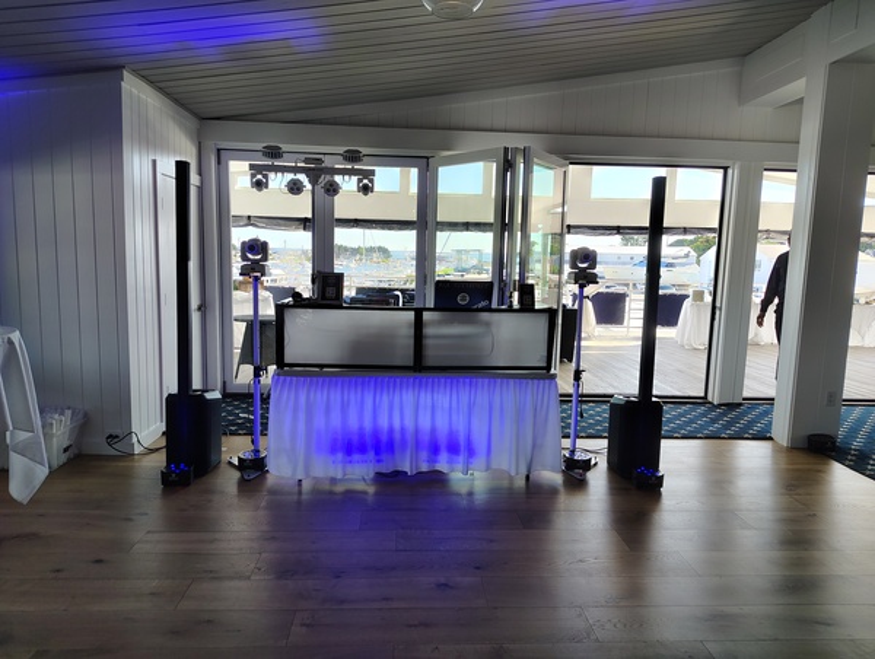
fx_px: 608
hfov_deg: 71.5
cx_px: 438
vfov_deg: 57.0
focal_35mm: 24
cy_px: 330
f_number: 1.8
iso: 234
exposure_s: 1/120
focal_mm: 5.56
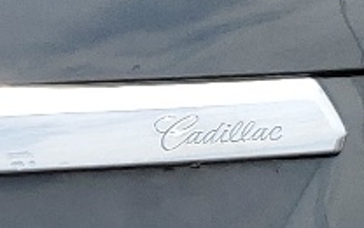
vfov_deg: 6.2
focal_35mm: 212
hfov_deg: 9.2
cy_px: 244
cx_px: -399
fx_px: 2103
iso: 50
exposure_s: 1/3333
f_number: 1.5
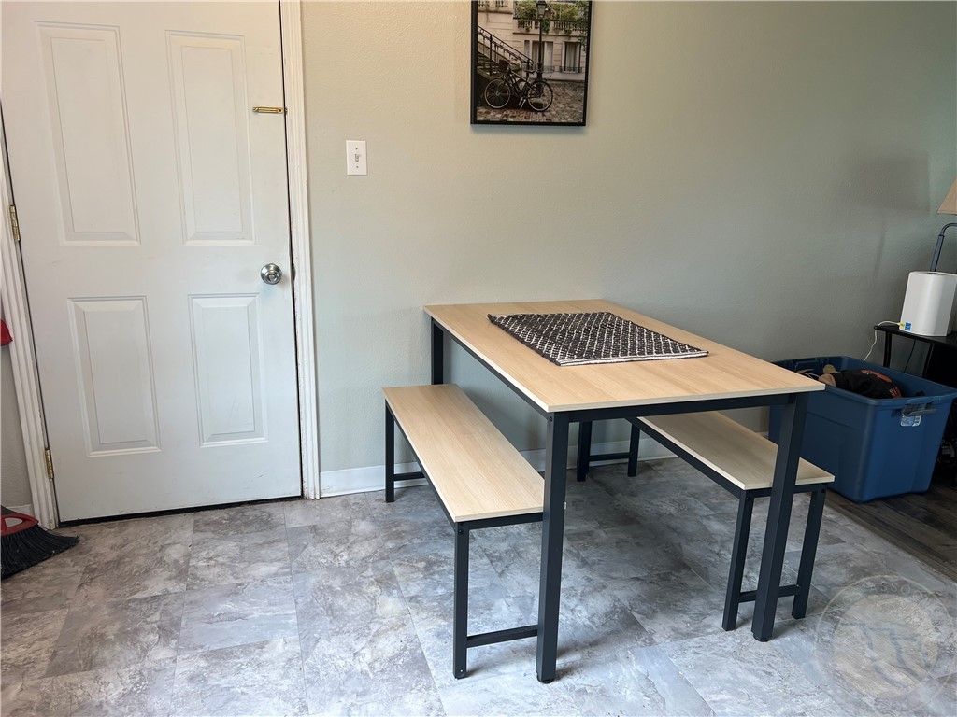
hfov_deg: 67.3
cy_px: 358
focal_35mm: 26
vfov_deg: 53.1
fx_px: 719
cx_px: 478
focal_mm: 5.7
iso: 50
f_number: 1.5
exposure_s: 1/120
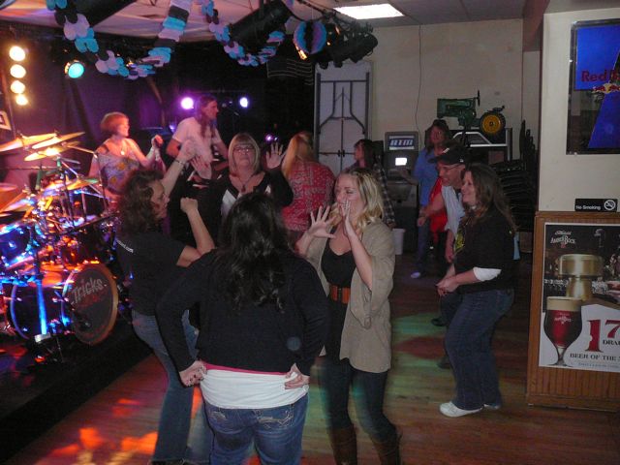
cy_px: 232
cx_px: 310
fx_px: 627
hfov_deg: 52.6
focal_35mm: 35
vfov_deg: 40.7
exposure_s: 1/8
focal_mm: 5.2
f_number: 2.8
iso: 320
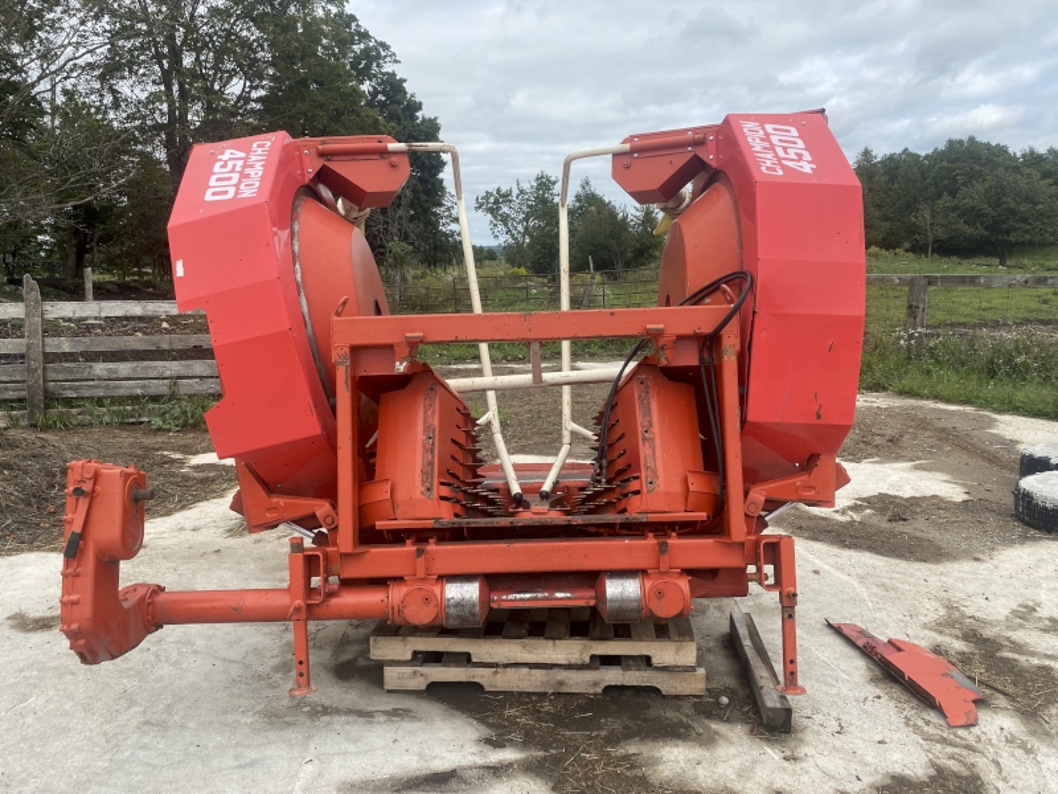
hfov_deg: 67.3
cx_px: 529
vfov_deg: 53.1
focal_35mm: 26
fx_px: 795
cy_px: 397
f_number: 1.8
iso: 32
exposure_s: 1/965
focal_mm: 4.25
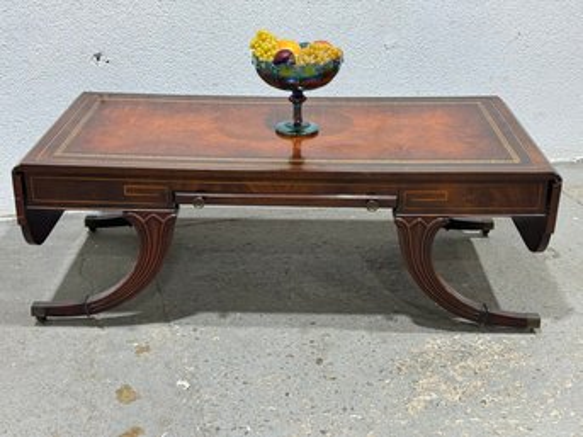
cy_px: 218
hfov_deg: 39.7
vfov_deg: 30.2
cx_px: 292
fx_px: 808
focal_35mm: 48
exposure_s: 1/60
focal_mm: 6.86
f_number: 1.78
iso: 64
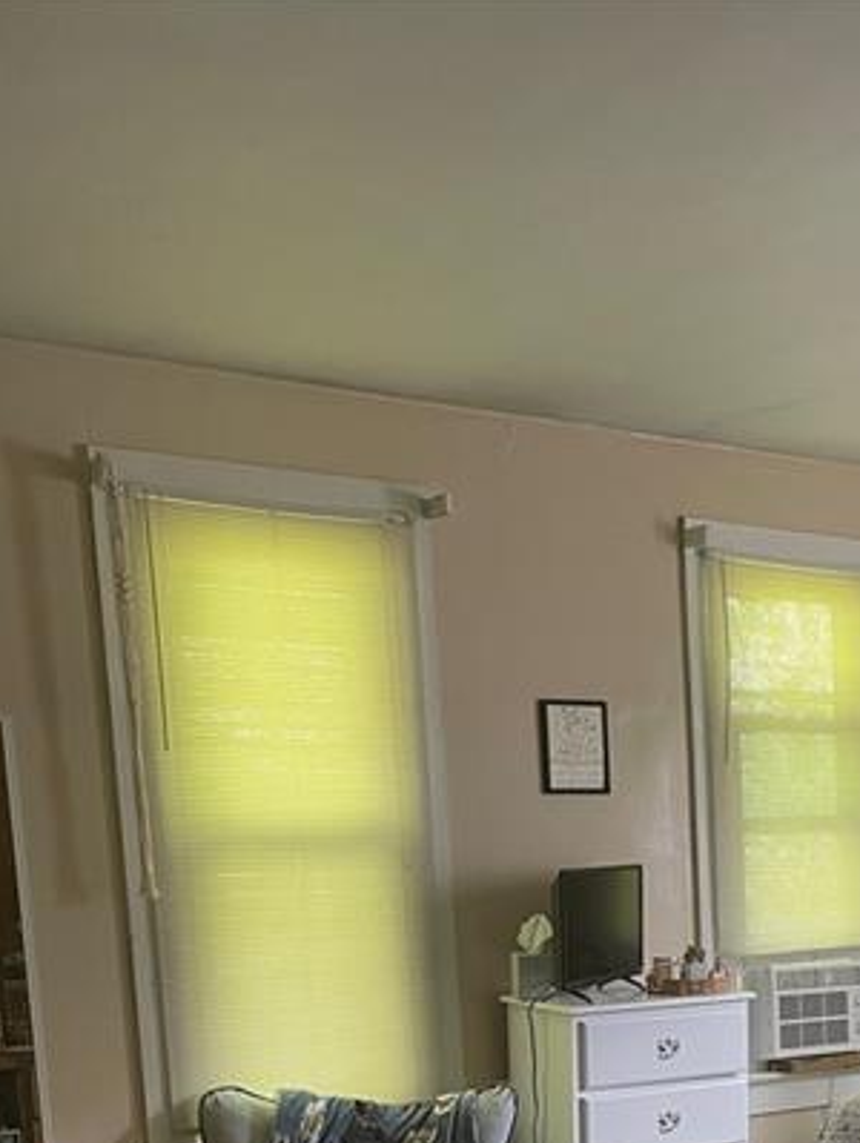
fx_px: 1654
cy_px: 1094
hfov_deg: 28.1
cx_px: 768
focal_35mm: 50
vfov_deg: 35.2
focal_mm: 4.2
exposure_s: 1/60
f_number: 1.6
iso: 400
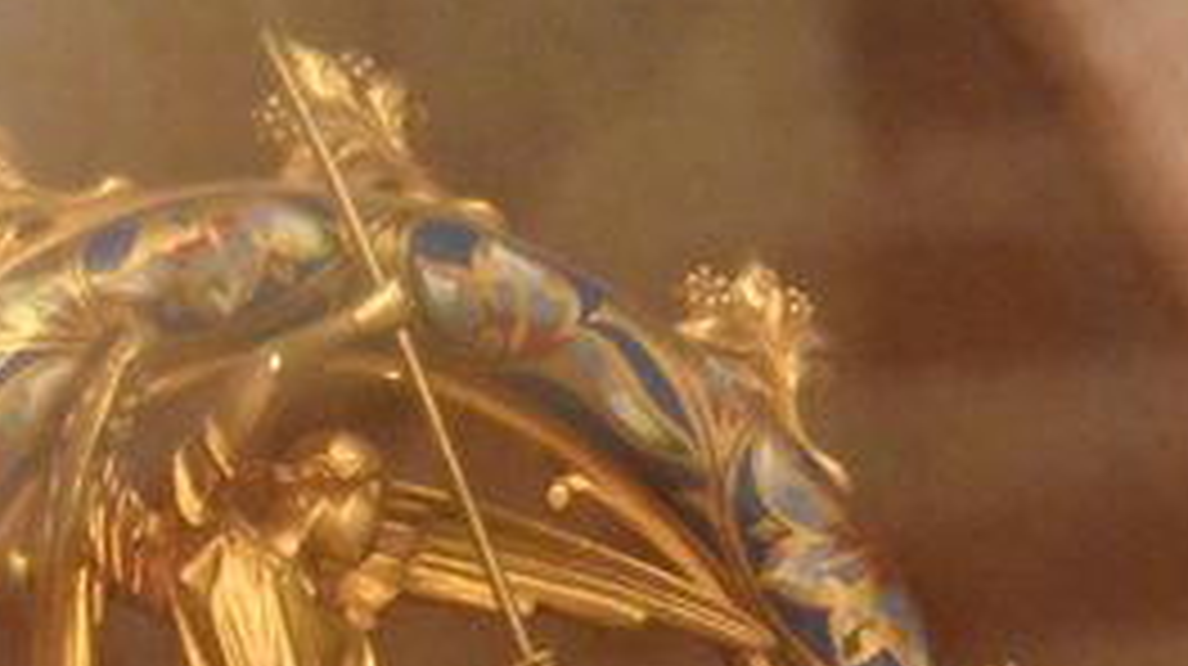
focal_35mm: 167
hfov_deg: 12.9
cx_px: 583
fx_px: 5256
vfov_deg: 7.0
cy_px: 1341
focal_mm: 40
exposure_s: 1/40
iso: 12800
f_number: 5
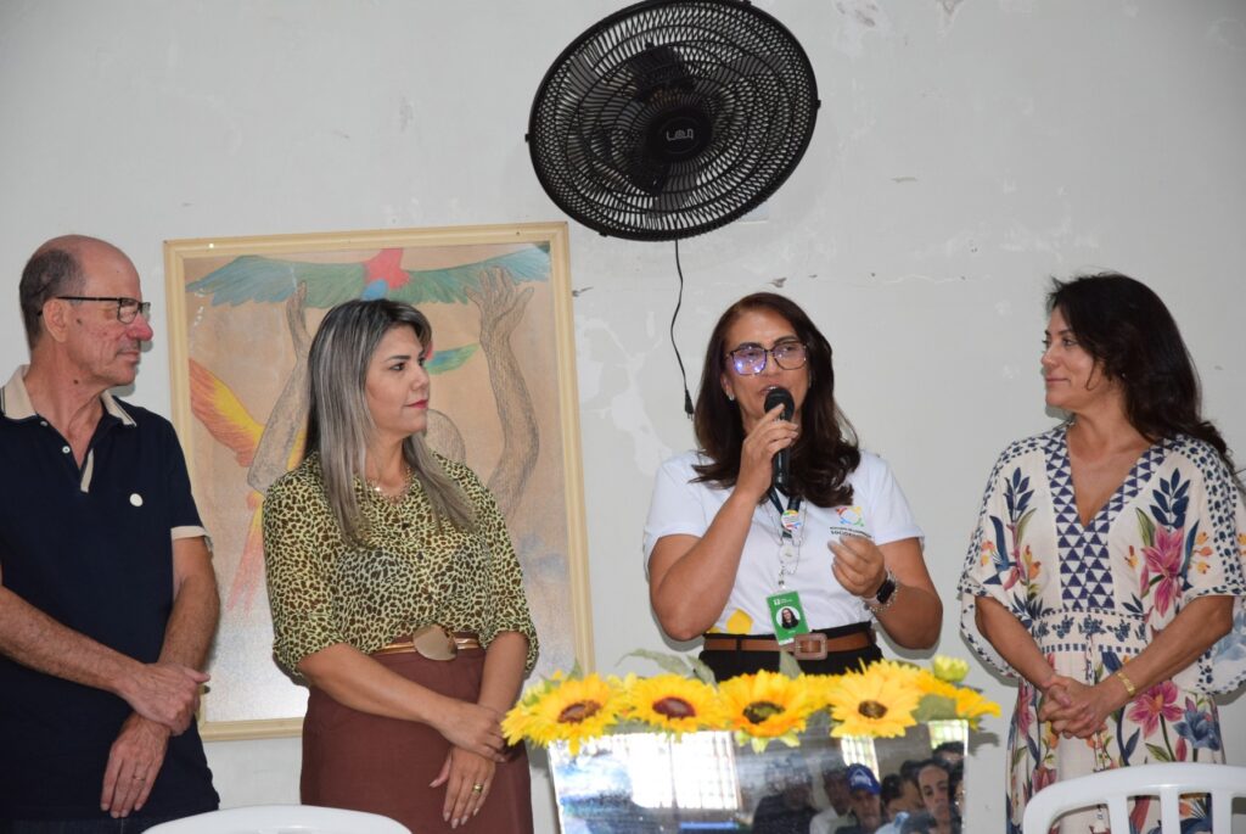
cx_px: 623
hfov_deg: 19.4
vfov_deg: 13.1
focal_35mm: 105
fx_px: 3638
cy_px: 417
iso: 800
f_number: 5
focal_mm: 70
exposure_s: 1/100
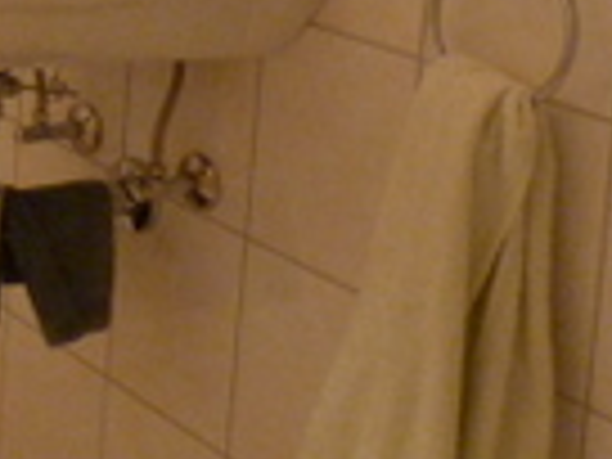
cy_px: -200
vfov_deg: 15.0
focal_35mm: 92
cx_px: -320
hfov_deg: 18.7
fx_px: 1627
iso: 400
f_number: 8
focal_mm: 4.5
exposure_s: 1/2
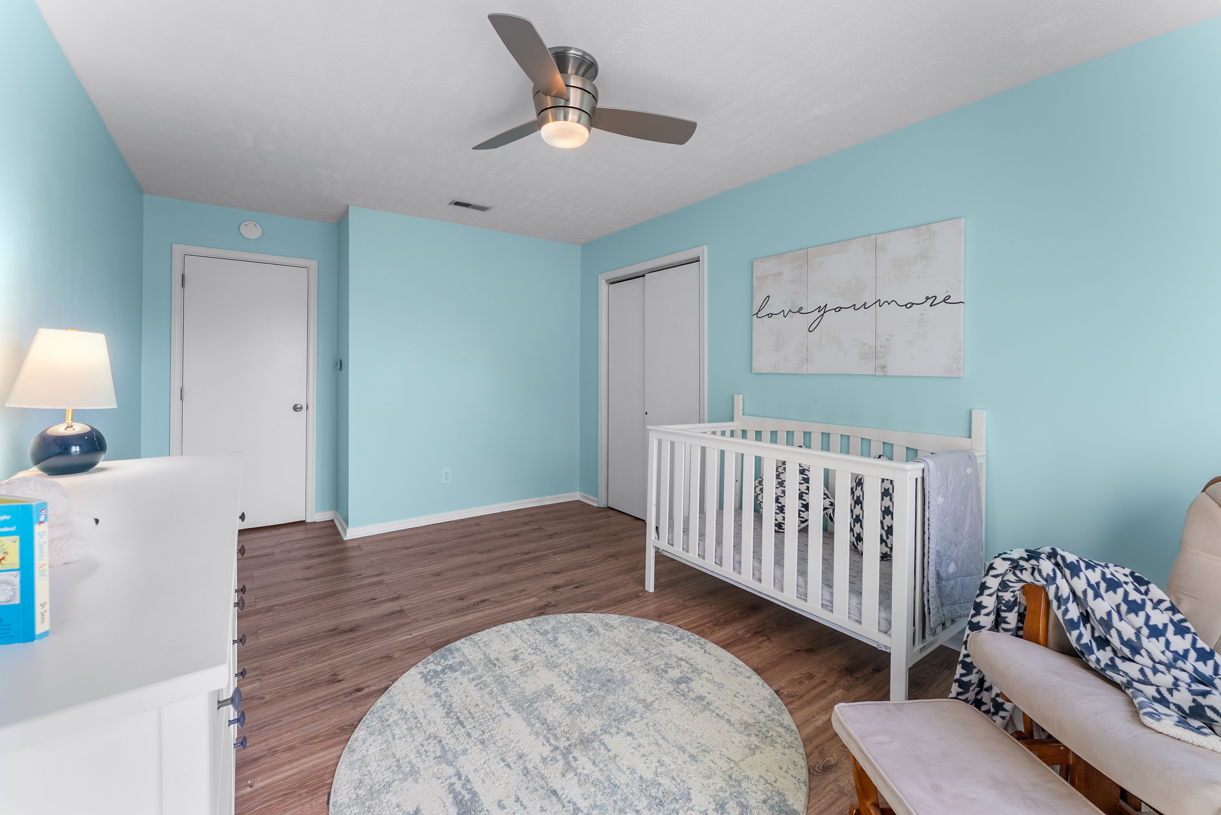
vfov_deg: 81.3
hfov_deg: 104.2
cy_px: 408
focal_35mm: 14
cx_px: 610
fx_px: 475
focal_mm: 14
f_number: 9
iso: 100
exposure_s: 1/2.5
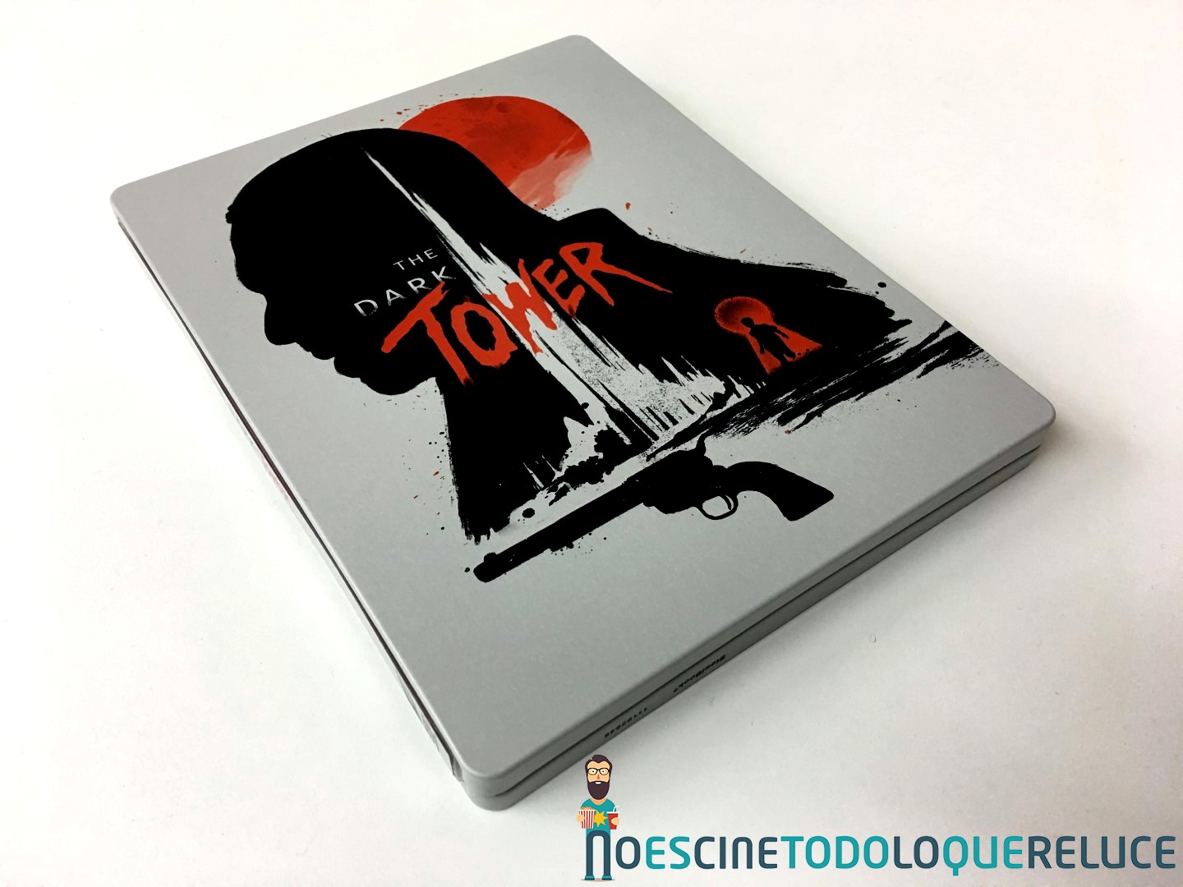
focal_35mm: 29
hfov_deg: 61.7
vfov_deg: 48.2
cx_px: 592
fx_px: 991
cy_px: 444
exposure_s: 1/17
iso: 64
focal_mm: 4.15
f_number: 2.2
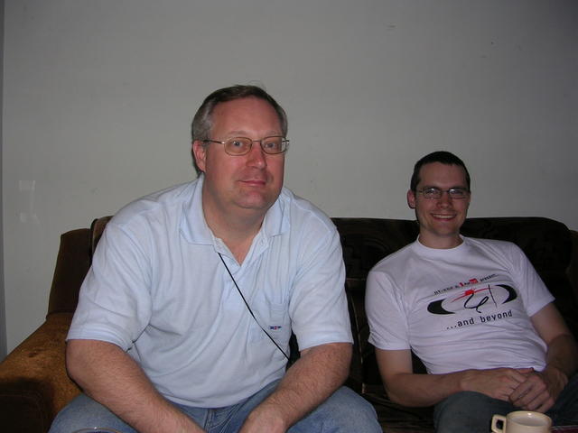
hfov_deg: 49.0
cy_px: 216
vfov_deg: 37.7
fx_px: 635
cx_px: 289
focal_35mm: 38
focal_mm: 5.8
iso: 50
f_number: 2.8
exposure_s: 1/60.1
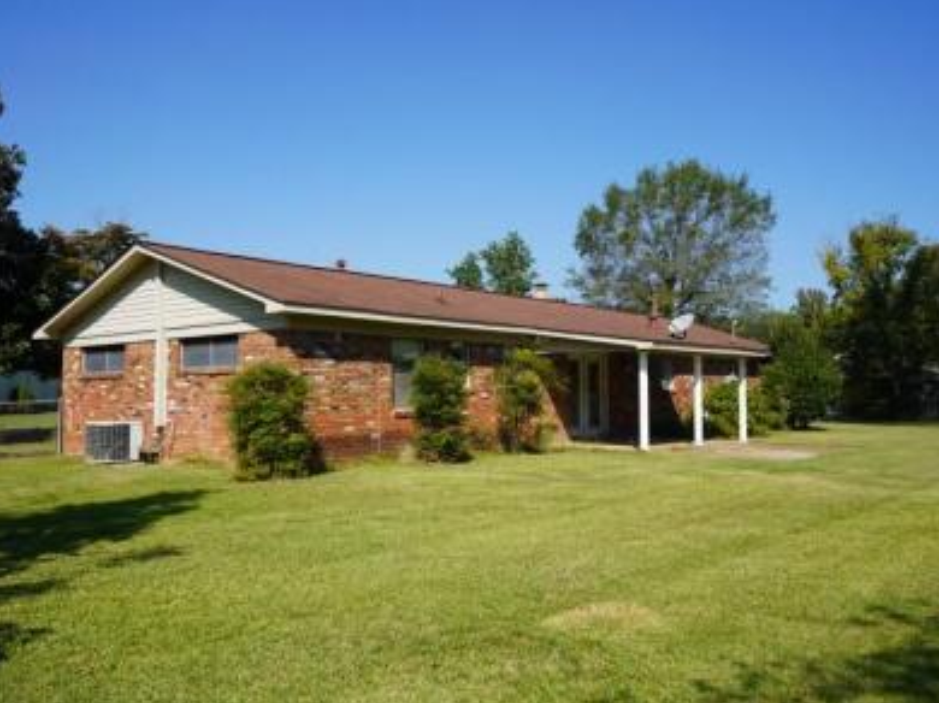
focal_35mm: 31
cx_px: 479
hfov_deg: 58.4
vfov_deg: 45.4
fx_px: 840
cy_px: 352
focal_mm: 28
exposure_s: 1/160
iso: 100
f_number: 10
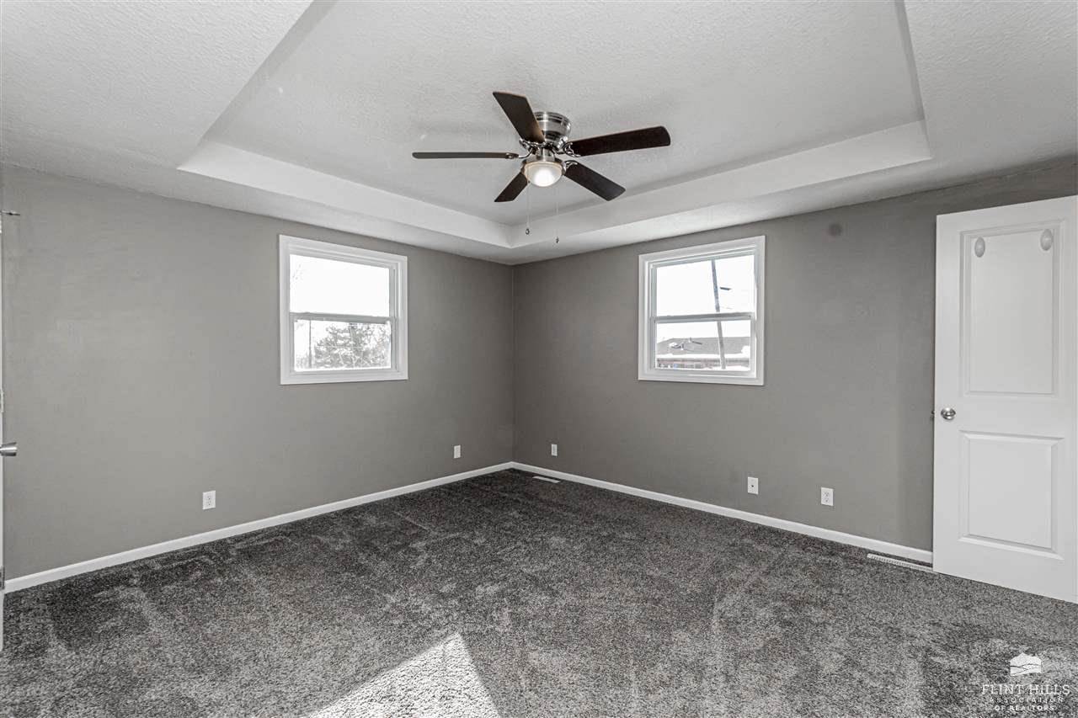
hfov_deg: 100.4
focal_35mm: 15
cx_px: 539
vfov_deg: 77.3
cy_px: 359
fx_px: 449
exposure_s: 1/60
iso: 640
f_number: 10
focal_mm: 10
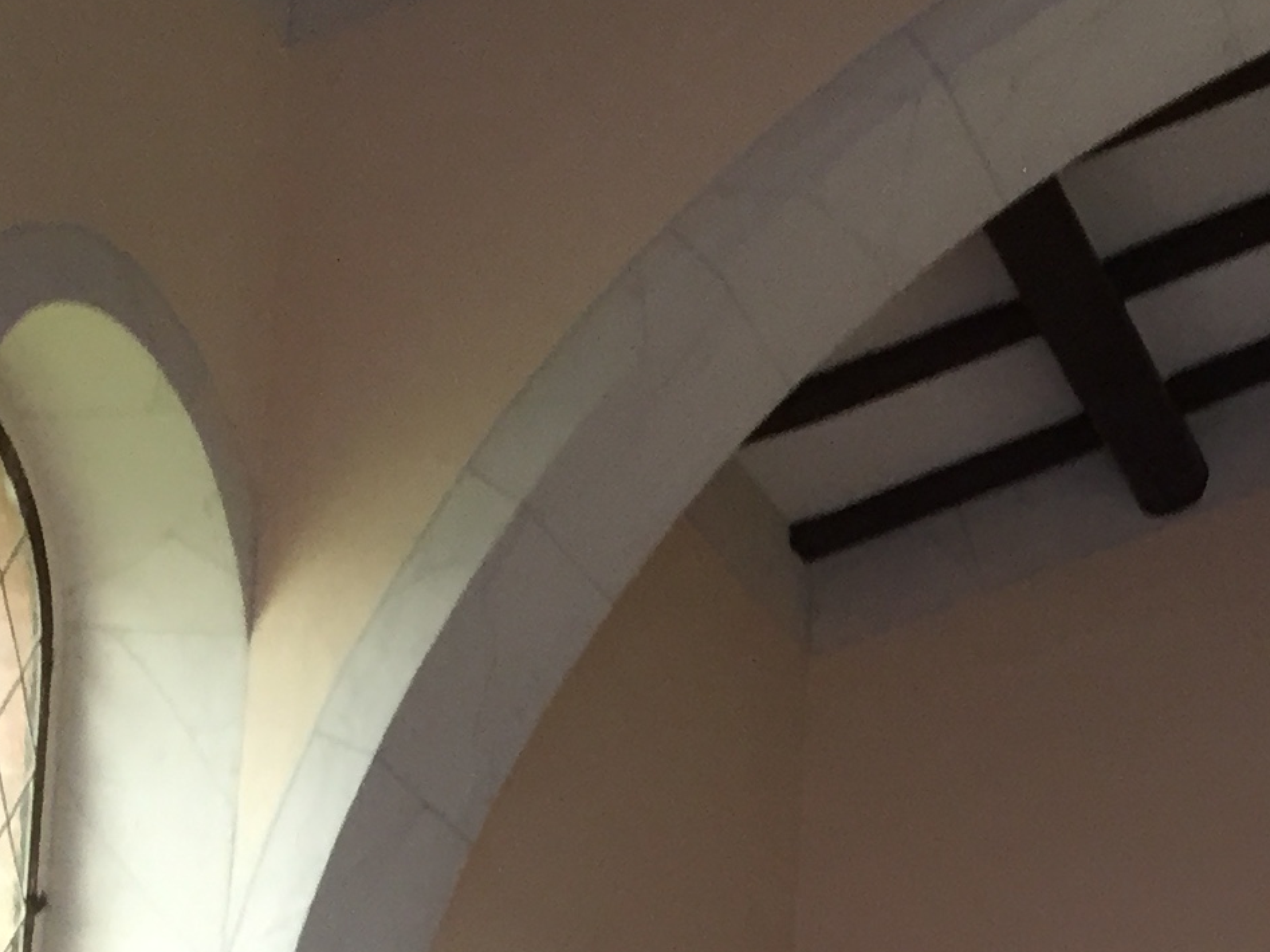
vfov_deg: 13.7
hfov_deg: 18.2
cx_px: 1707
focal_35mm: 100
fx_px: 3668
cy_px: 1498
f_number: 2.2
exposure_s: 1/33
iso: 80
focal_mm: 4.15
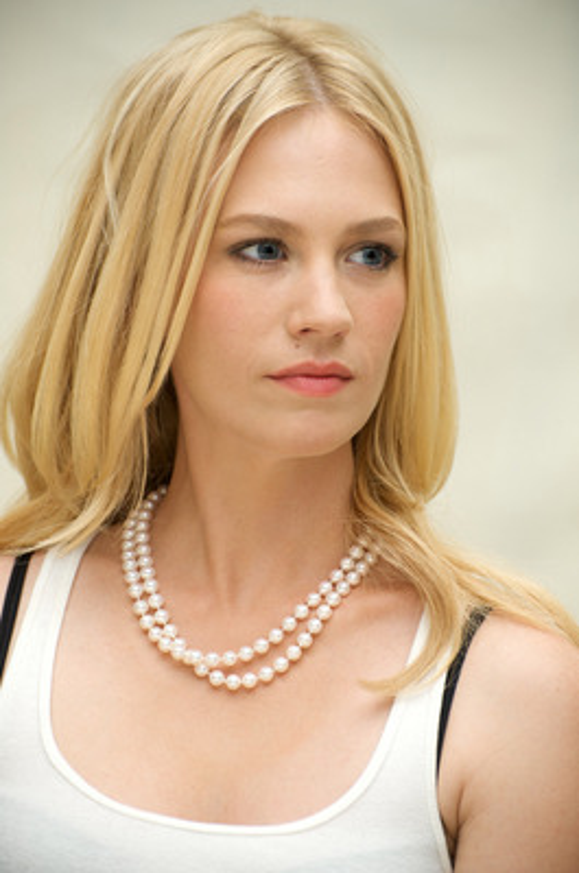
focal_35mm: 145
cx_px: 290
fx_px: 3513
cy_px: 436
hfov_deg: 9.4
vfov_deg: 14.2
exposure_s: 1/60
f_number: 6.3
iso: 500
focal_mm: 145
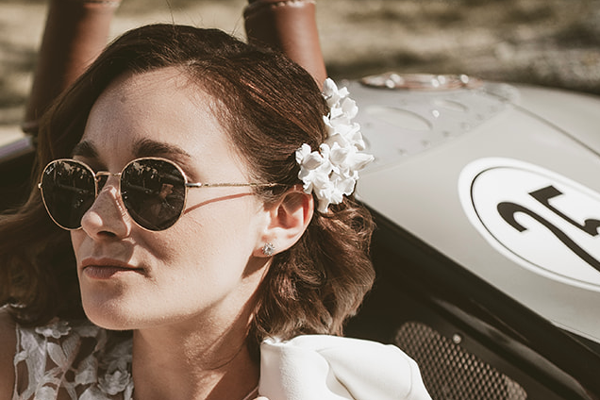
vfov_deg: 15.3
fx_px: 1467
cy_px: 396
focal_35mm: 88
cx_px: -60
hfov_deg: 21.9
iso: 250
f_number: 2.8
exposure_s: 1/200
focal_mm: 35
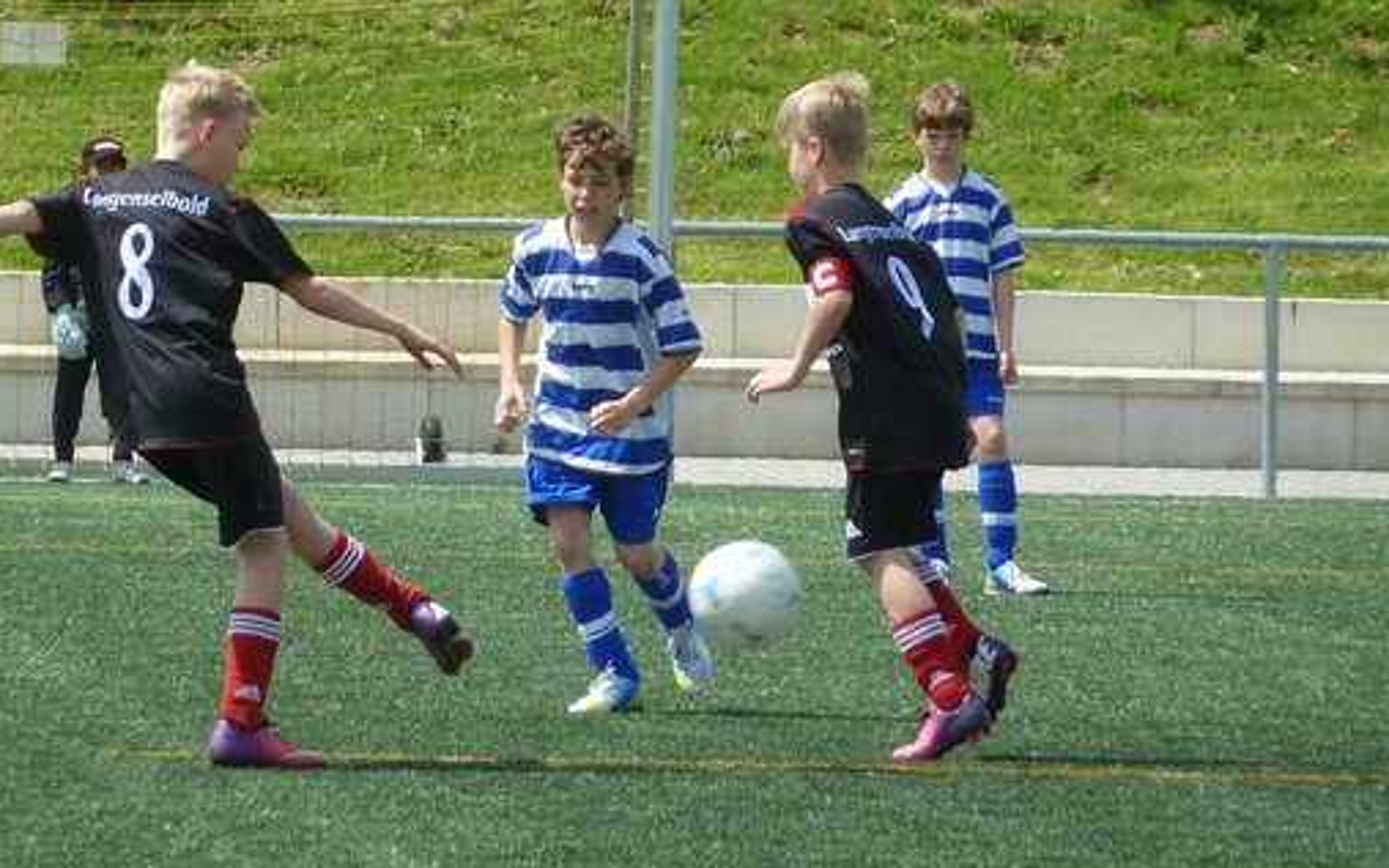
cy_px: 234
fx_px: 16620
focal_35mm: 439
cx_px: 449
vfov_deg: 3.0
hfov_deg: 4.8
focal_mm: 49.2
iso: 160
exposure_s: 1/640
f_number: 4.9
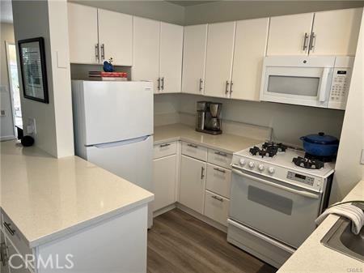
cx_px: 182
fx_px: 273
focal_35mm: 26
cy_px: 136
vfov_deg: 53.0
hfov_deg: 67.3
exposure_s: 1/120
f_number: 1.5
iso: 64
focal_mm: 5.7
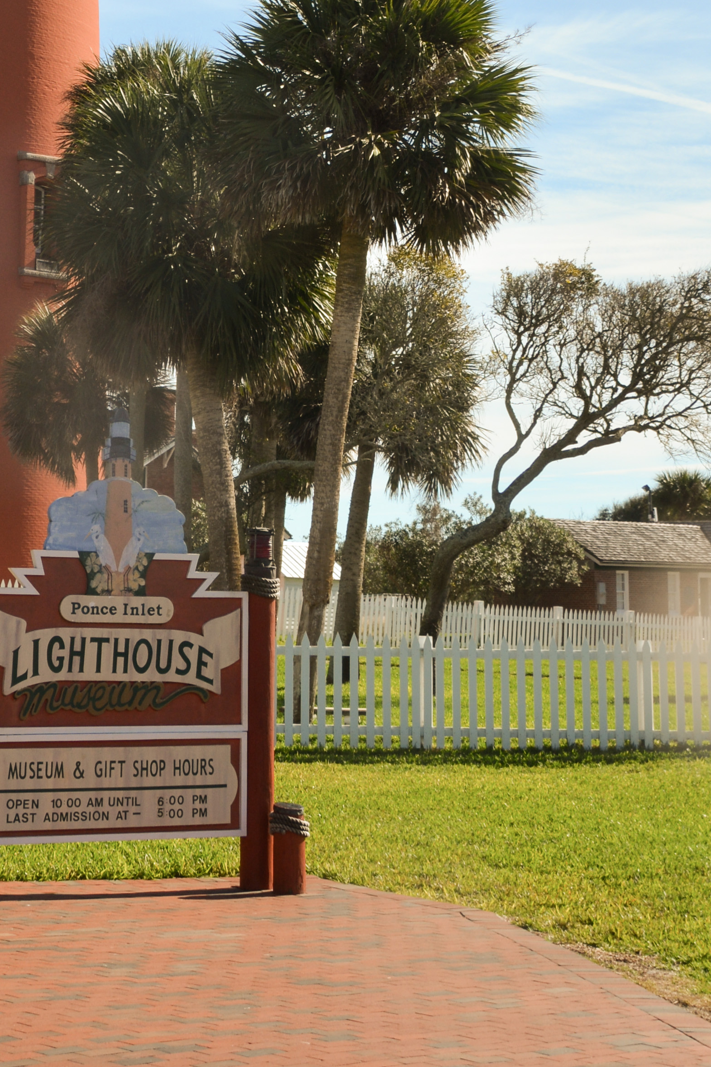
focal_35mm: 84
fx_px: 2489
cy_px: -63
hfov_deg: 16.2
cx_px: 258
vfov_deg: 23.0
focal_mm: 22
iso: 100
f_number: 9
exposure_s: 1/320
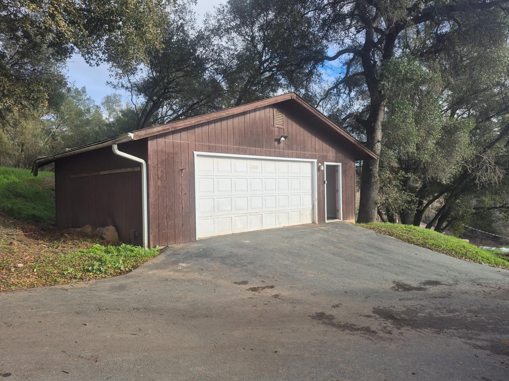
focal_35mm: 23
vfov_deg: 58.9
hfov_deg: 73.9
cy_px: 190
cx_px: 254
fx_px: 338
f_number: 1.8
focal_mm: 5.4
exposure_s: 1/806
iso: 25
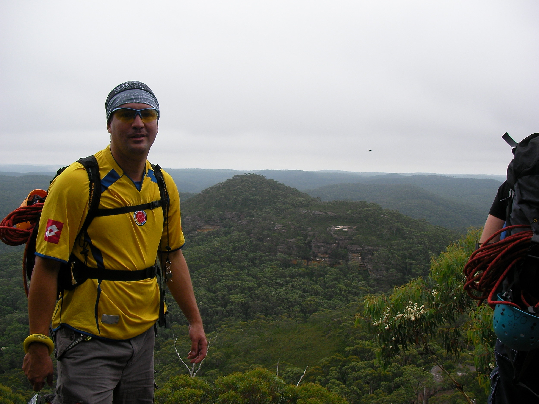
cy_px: 202
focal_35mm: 38
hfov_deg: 49.0
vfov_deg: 37.7
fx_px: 592
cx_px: 270
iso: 50
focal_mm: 6.3
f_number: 3.5
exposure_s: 1/438
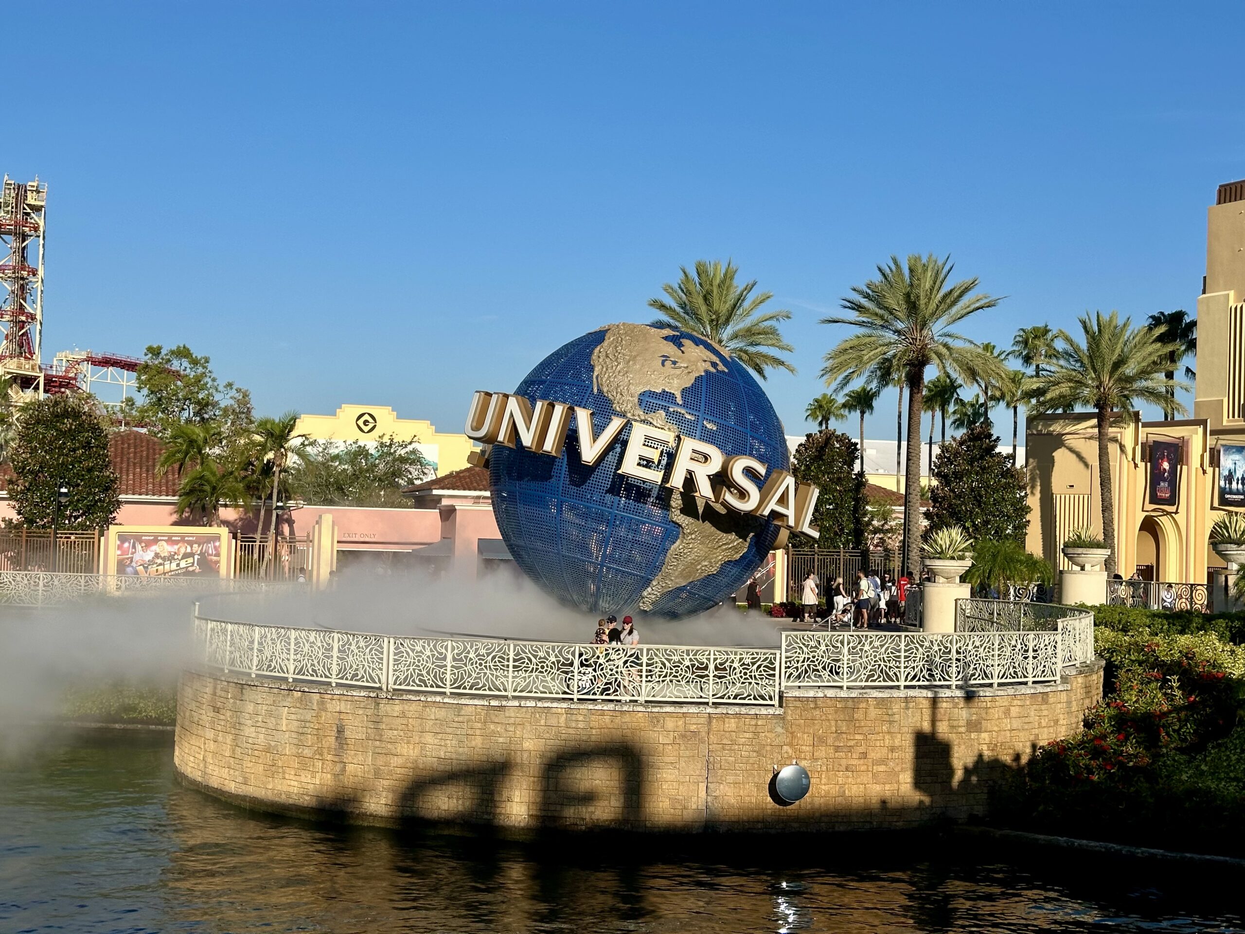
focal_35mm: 48
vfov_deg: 30.3
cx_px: 622
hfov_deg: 39.7
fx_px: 1726
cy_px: 467
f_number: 1.78
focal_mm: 6.86
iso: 64
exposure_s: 1/5556
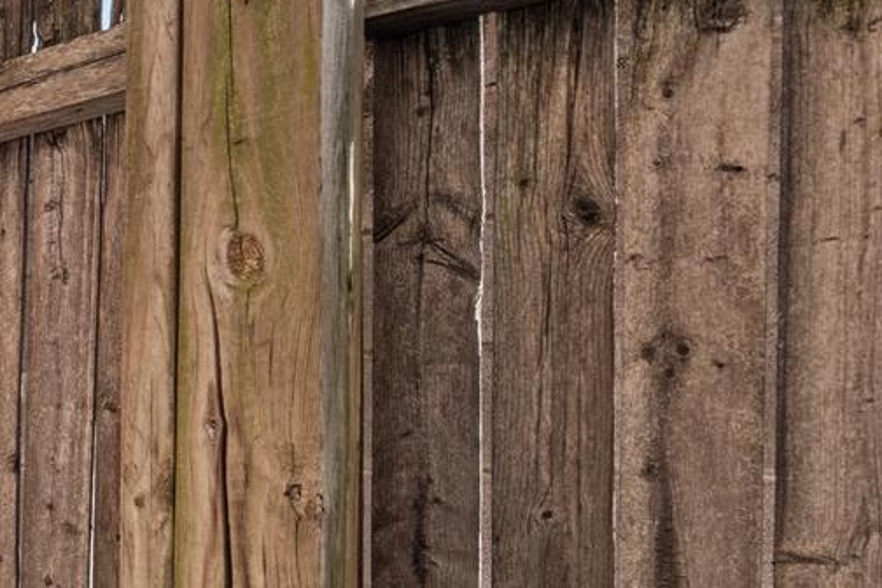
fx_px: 980
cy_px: 478
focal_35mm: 40
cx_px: -350
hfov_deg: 31.8
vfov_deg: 32.4
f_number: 10
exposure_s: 1/50
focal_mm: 14
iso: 320
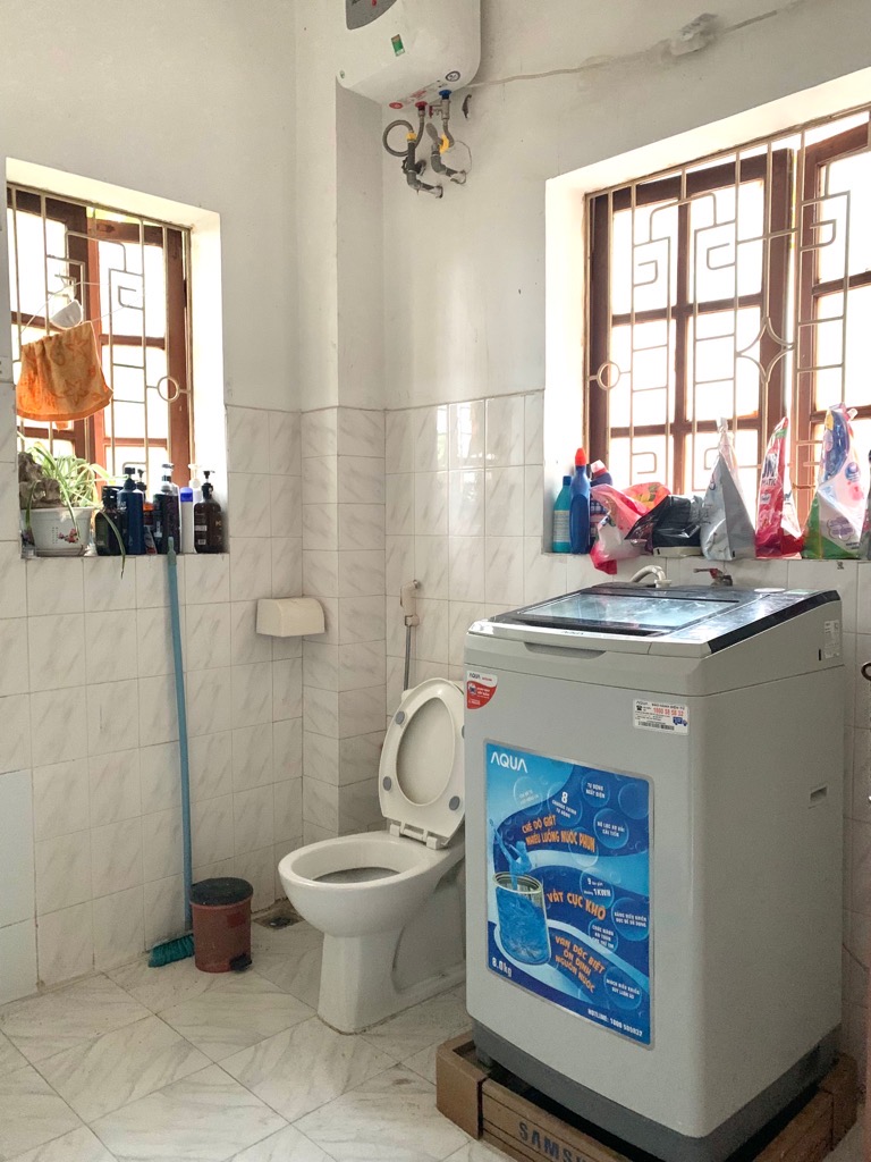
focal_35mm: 26
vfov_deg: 67.3
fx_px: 872
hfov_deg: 53.1
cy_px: 581
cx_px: 436
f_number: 1.8
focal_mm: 4.25
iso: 500
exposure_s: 1/30
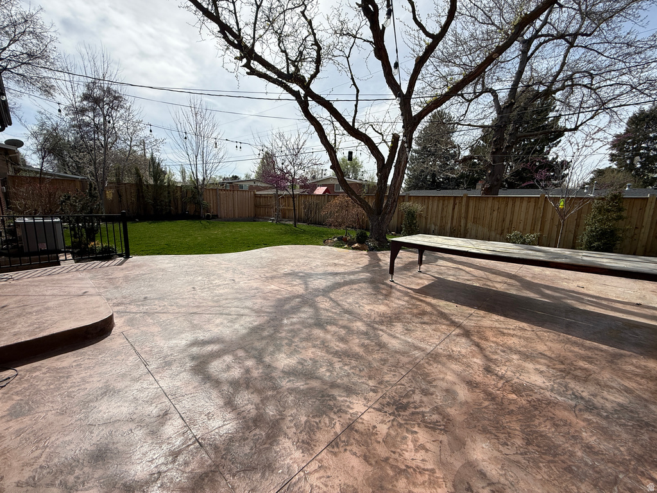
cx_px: 328
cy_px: 246
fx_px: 266
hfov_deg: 102.1
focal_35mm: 14
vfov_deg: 85.7
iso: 50
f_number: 2.2
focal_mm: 2.22
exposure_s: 1/2092
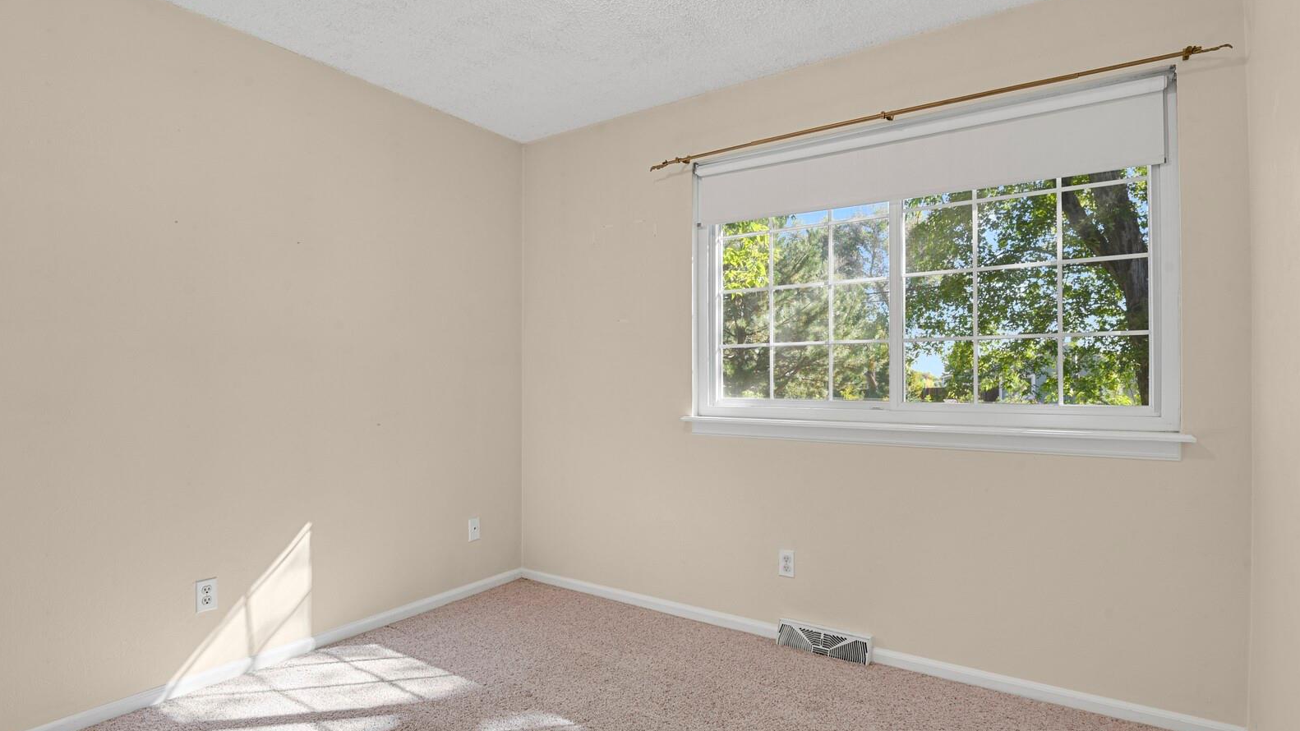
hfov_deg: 92.7
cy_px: 373
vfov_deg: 61.0
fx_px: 620
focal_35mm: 18
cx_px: 652
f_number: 8
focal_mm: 17
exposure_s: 1/1.67
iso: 250
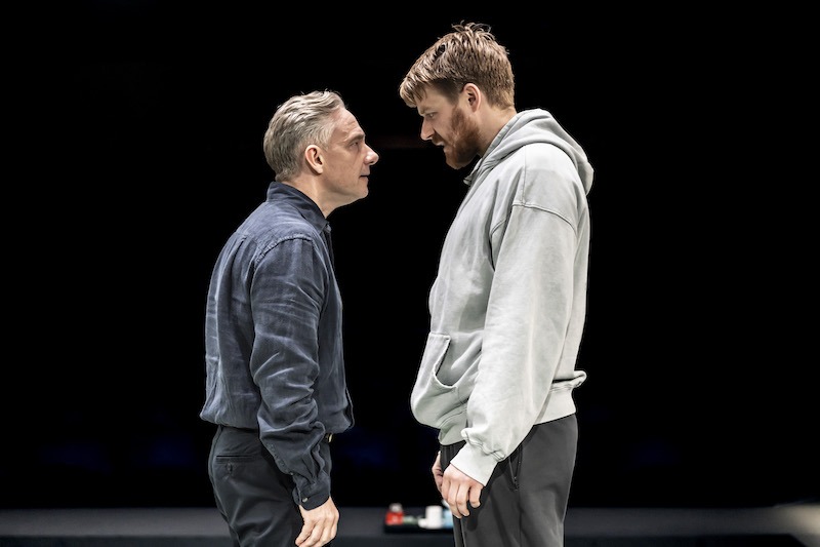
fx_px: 1594
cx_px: 410
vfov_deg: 19.4
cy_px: 274
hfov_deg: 28.8
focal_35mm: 70
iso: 1600
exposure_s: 1/320
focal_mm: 70
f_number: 2.8
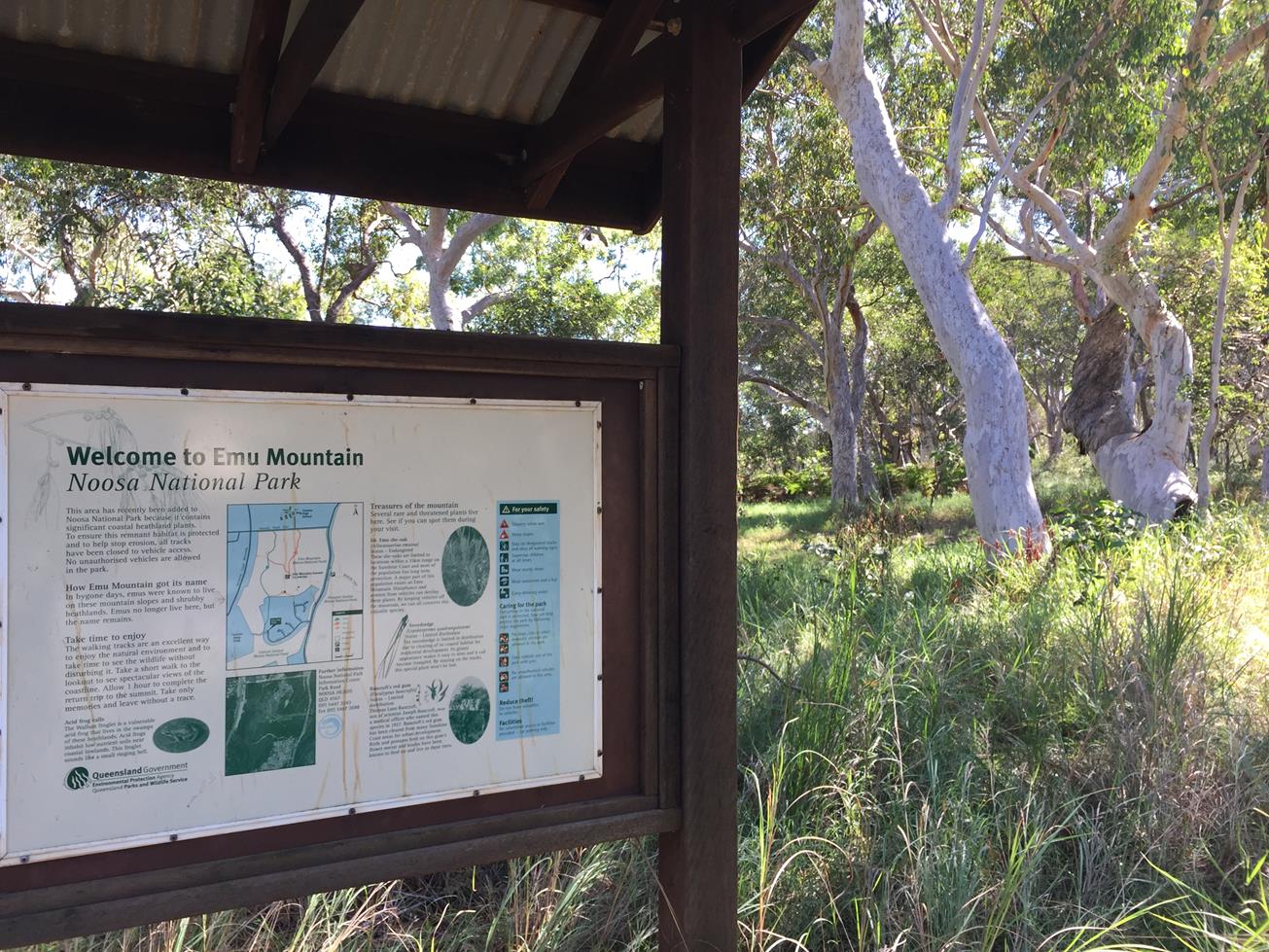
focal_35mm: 29
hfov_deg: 61.7
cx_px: 634
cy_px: 476
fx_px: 1063
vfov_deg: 48.2
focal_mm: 4.15
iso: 32
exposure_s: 1/151
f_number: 2.2
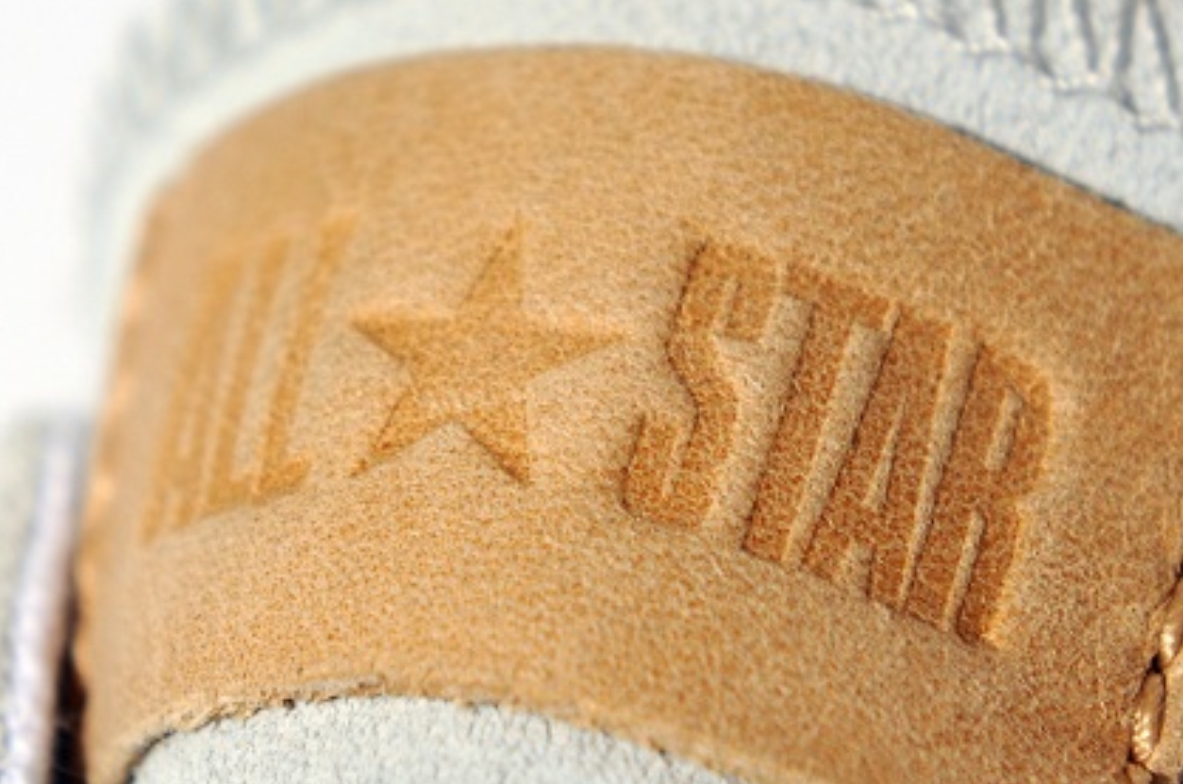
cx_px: 464
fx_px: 7150
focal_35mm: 218
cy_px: 224
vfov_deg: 6.3
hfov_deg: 9.5
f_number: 5.6
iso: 200
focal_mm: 62
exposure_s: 1/160
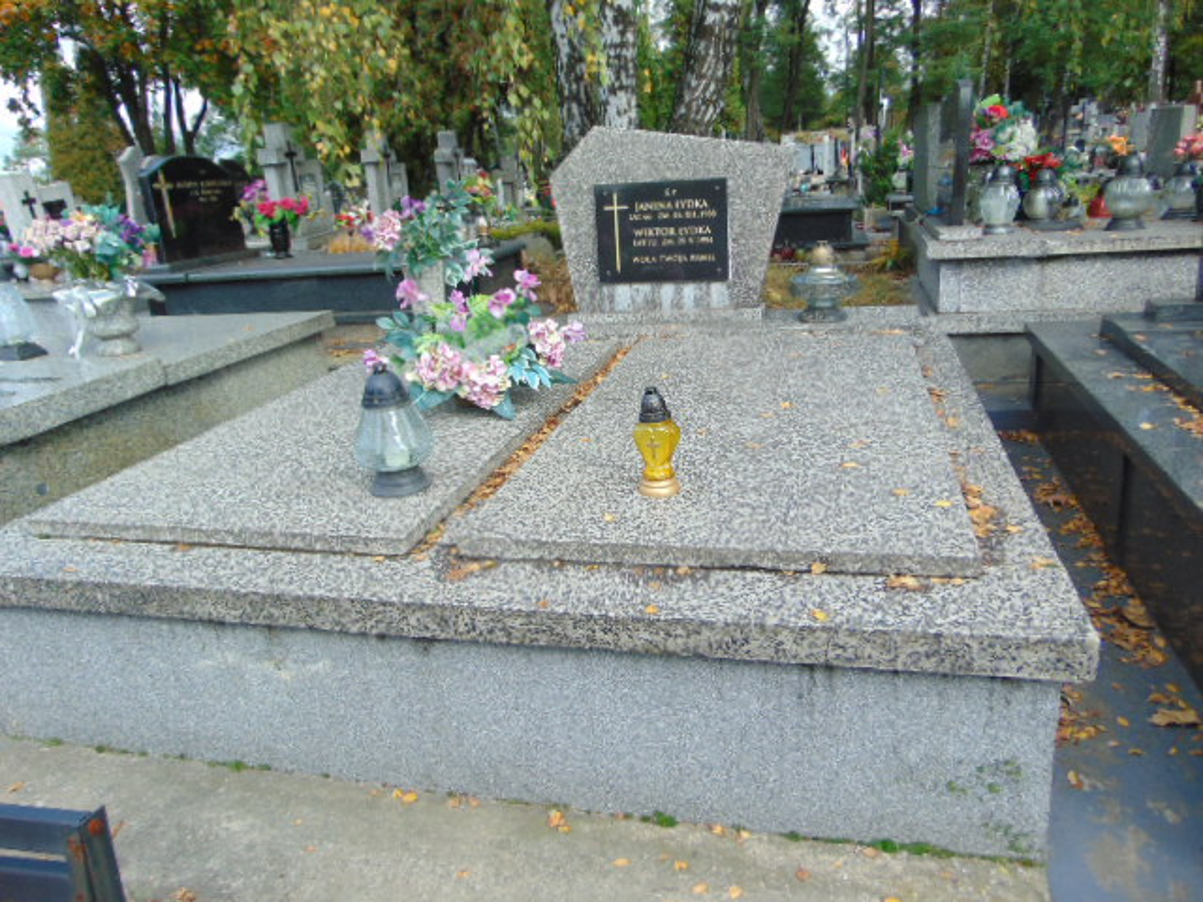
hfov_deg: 69.4
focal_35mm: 25
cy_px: 451
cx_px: 602
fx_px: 869
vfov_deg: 54.9
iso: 80
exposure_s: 1/400
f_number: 3
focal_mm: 4.5
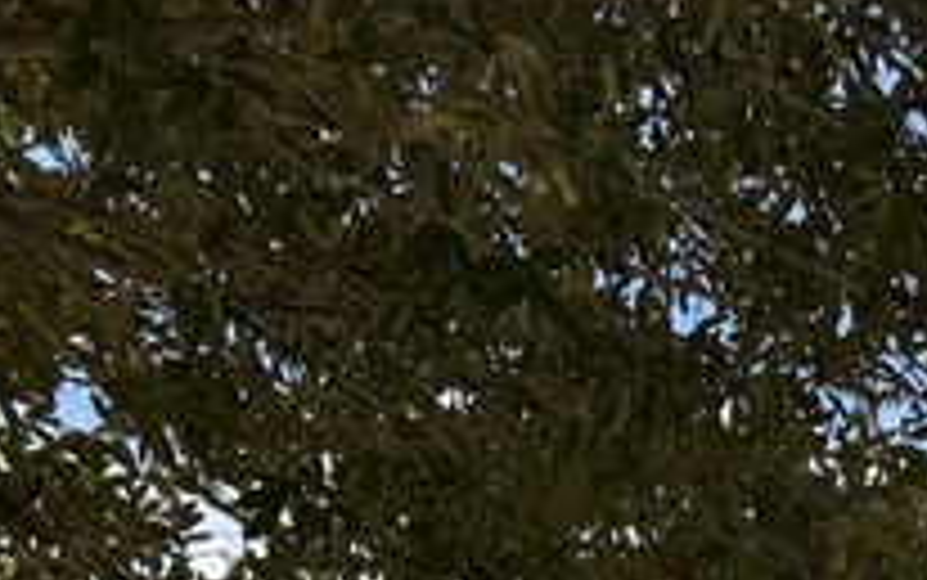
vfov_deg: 14.9
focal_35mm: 79
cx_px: 1386
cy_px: 953
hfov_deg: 21.8
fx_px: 1997
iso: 80
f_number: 1.78
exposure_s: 1/2710
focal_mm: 6.76
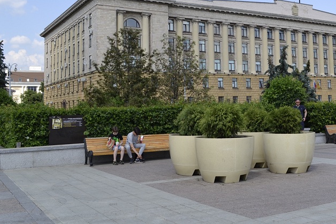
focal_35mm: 43
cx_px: 238
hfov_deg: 44.4
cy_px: 63
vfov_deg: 30.8
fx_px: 401
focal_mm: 18
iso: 100
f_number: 7.1
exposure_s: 1/250
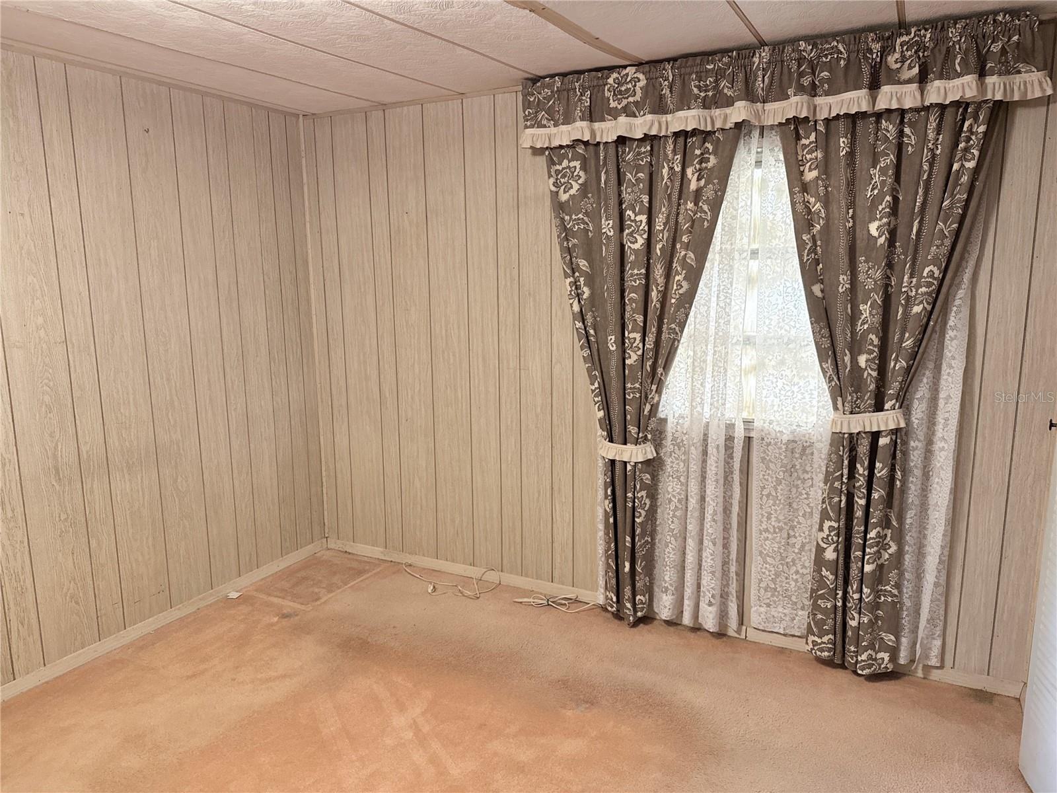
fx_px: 733
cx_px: 528
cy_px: 396
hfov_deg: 71.6
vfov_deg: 56.8
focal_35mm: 24
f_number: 1.78
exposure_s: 1/60
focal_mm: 6.76
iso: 500
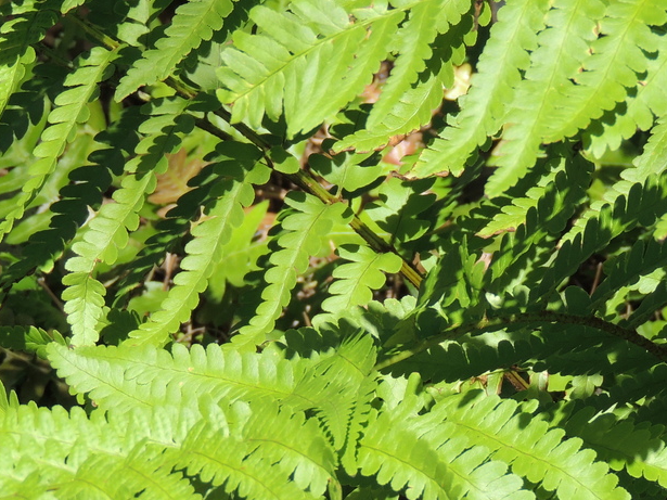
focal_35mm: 302
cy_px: 179
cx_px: 428
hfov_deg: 6.6
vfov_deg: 4.9
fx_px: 5818
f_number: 4.4
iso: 100
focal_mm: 25.8
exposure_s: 1/320
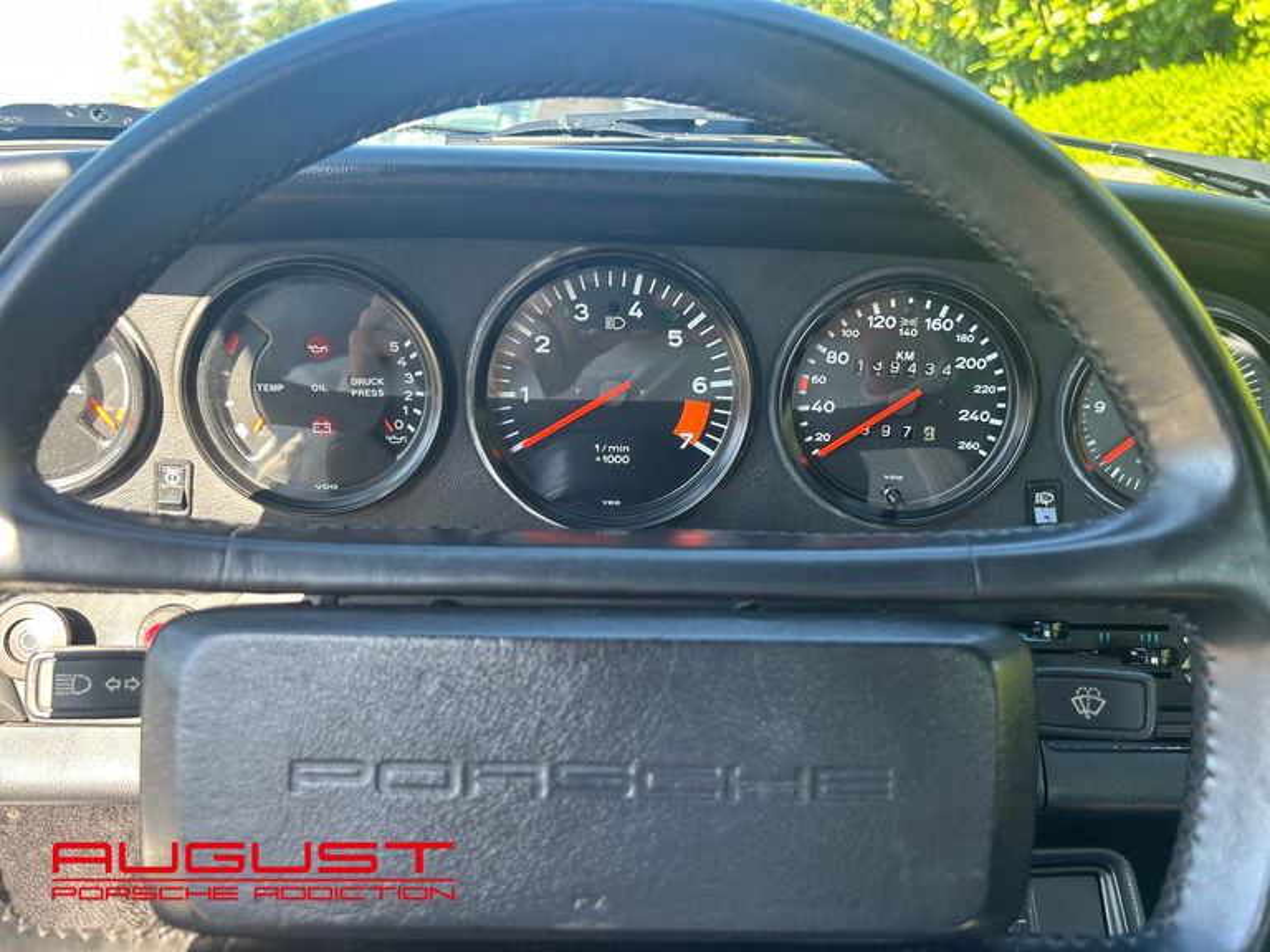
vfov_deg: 53.1
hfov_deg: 67.3
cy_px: 476
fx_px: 954
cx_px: 635
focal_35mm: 26
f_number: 1.5
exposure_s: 1/145
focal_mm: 5.7
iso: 64
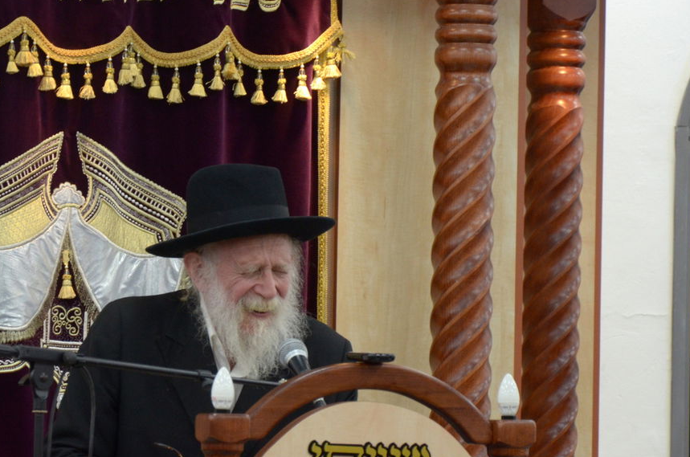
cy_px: 280
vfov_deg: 5.3
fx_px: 4912
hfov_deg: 8.0
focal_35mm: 257
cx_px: 259
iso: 1000
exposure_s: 1/60
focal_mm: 105
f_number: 5.6
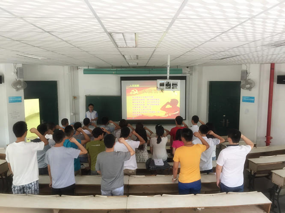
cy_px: 106
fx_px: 239
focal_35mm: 29
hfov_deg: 61.7
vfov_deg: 48.2
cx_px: 142
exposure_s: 1/30
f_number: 2.2
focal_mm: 4.15
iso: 64
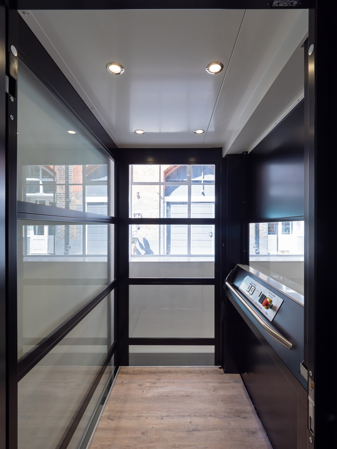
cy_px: 224
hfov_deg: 78.1
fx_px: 208
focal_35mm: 16
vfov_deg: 94.5
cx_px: 168
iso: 200
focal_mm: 8
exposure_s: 1/20
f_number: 6.3
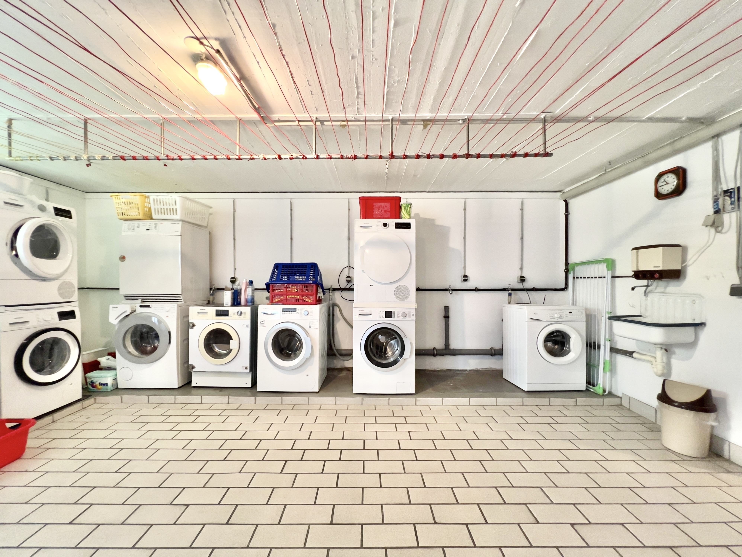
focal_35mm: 13
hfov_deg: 106.2
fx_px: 279
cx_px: 371
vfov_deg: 89.9
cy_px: 278
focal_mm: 1.57
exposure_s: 1/50
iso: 400
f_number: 1.8
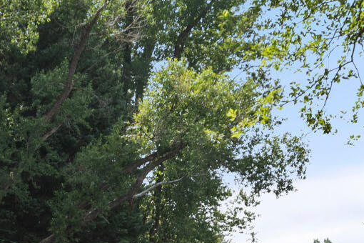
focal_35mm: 206
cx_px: 37
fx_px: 2083
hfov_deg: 9.9
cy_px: 486
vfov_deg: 6.5
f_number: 7.1
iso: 100
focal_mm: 35
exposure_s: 1/100
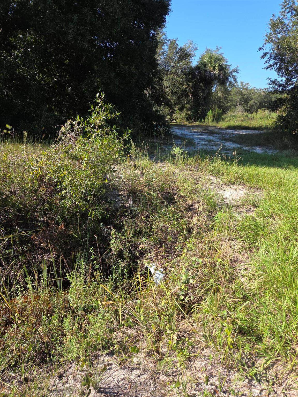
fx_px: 264
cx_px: 149
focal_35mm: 23
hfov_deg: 58.9
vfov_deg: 73.9
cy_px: 198
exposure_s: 1/655
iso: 25
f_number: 1.8
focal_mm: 5.4
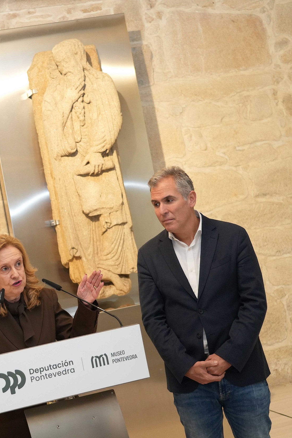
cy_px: 219
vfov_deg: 32.4
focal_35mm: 62
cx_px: -34
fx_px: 754
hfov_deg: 20.8
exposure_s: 1/60
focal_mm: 41
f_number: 4
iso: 2000
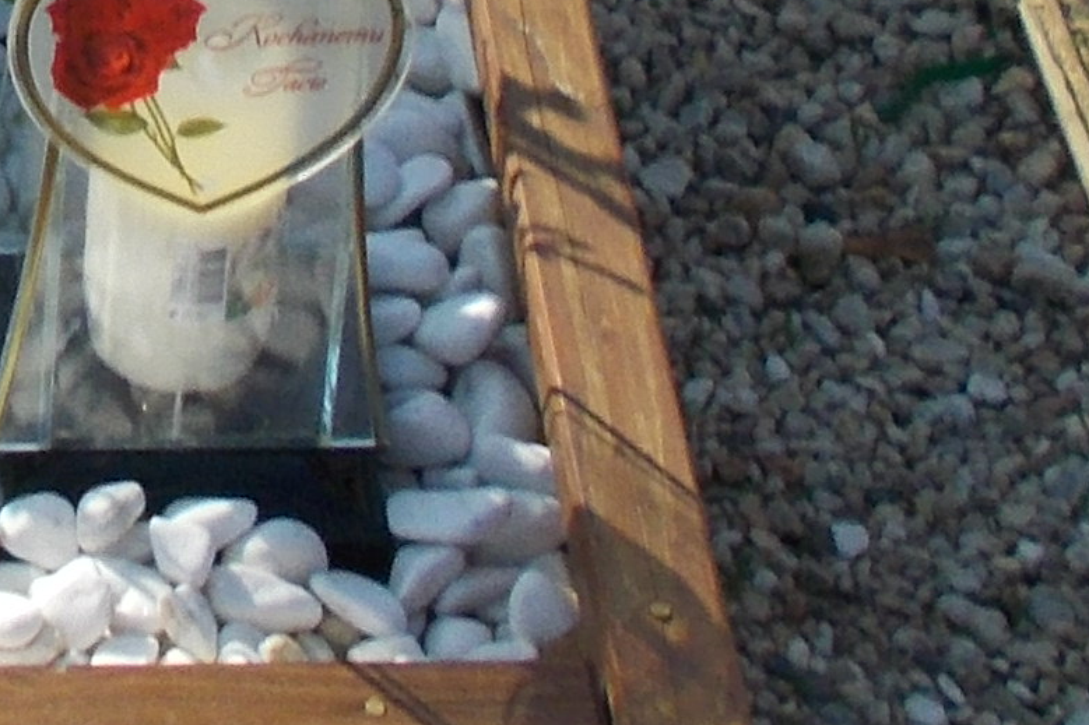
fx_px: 4839
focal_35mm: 160
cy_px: -759
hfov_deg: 12.3
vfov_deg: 8.1
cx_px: -527
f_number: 8
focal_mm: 4.6
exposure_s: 1/160
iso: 80
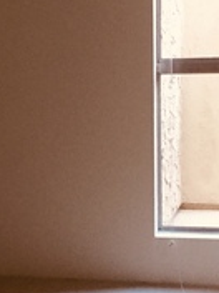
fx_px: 1071
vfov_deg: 15.4
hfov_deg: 11.6
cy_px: 233
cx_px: 3
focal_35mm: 127
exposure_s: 1/30
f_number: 2.4
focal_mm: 3.3
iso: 80
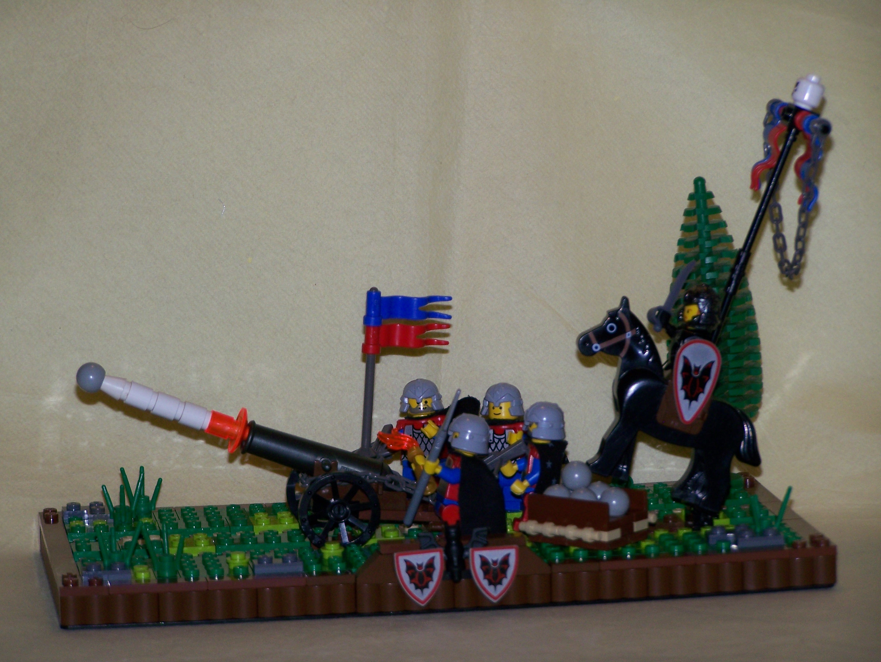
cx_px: 440
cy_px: 331
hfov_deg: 12.4
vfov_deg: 9.3
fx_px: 4049
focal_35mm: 159
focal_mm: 26.4
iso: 80
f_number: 3.2
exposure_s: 1/125
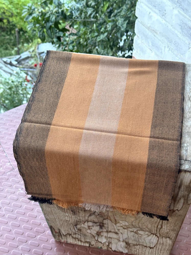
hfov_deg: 30.3
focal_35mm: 48
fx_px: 353
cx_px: 96
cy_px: 128
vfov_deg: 39.7
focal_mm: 6.76
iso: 64
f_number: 1.78
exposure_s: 1/121
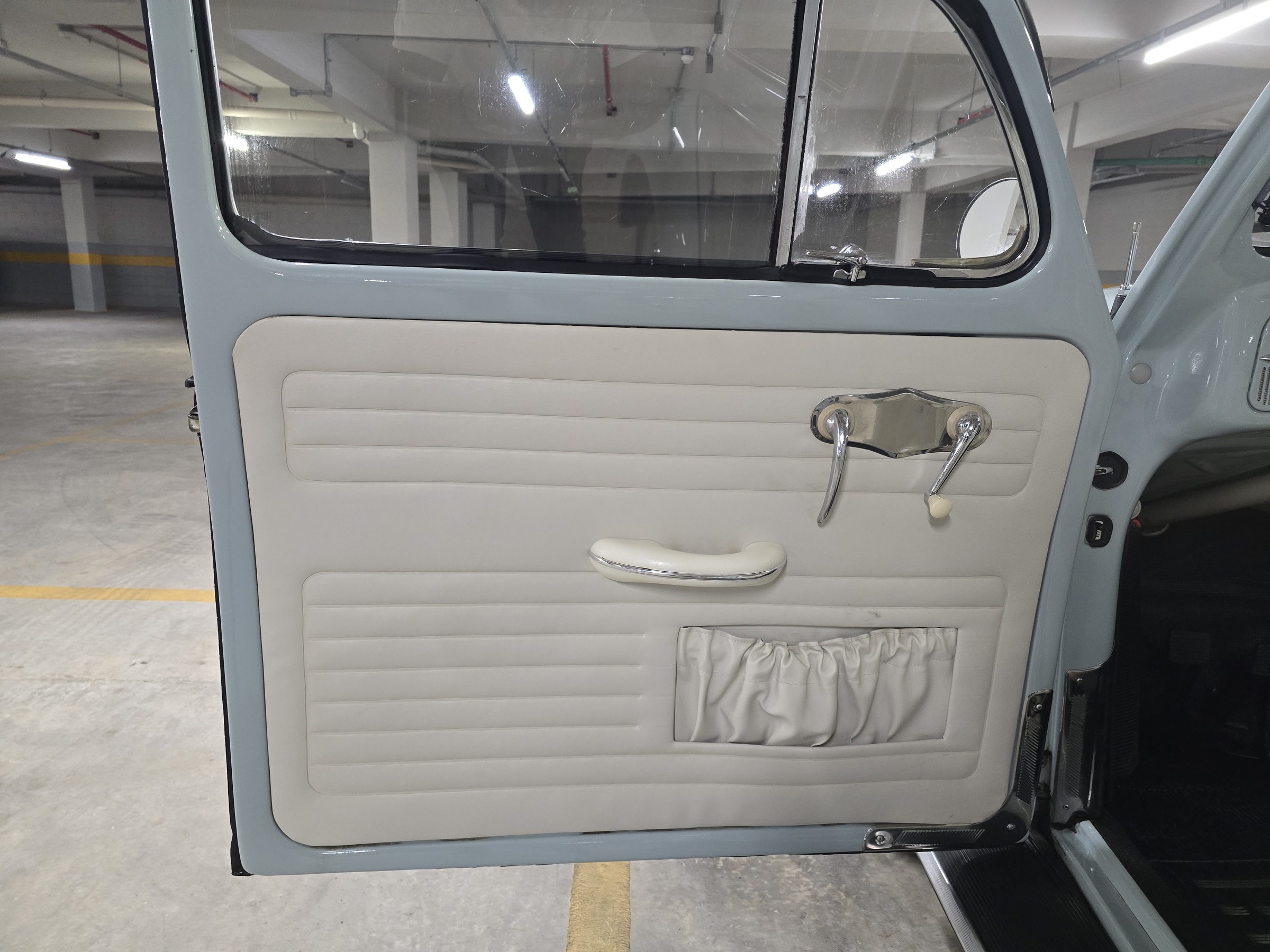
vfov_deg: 58.9
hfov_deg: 73.9
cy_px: 476
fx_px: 844
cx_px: 635
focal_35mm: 23
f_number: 1.7
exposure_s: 1/60
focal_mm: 6.3
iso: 800
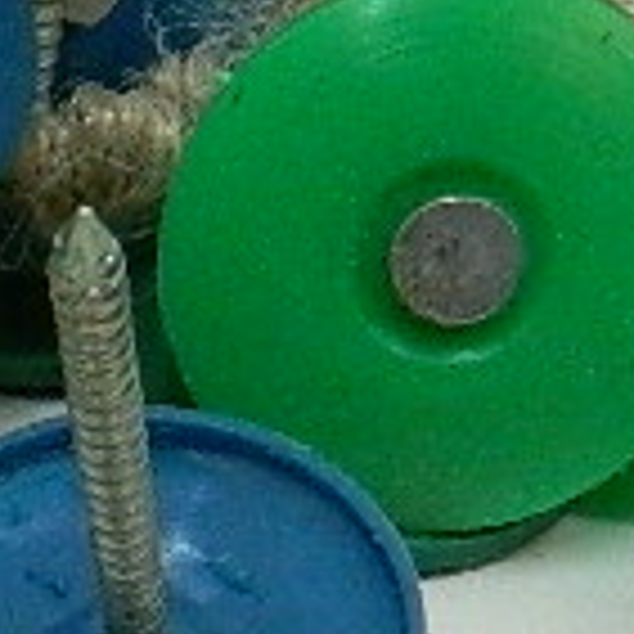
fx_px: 4124
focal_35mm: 199
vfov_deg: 8.5
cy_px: 1066
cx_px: -809
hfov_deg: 8.2
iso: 400
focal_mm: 5.6
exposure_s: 1/100
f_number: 3.2
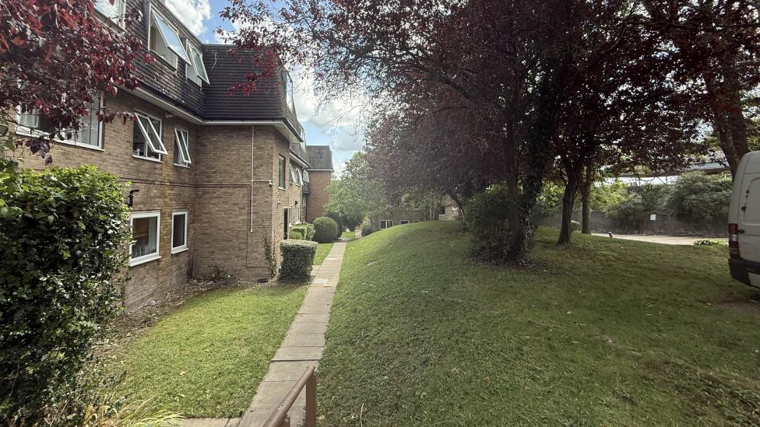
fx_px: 322
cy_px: 184
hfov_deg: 99.3
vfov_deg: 66.8
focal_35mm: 16
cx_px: 364
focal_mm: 2.22
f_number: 2.2
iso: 64
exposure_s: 1/510
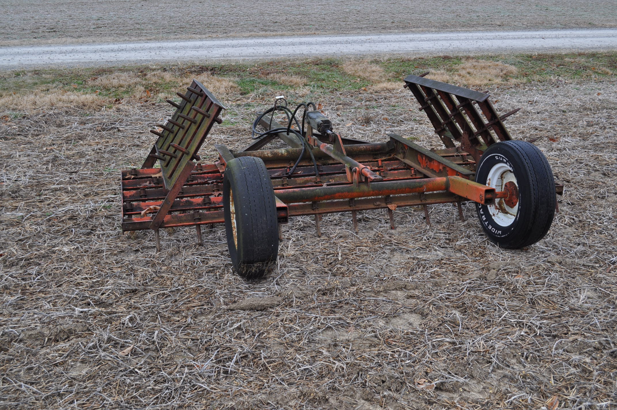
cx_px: 308
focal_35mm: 39
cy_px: 205
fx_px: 668
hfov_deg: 49.6
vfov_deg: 34.1
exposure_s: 1/200
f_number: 7.1
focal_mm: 26
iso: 200
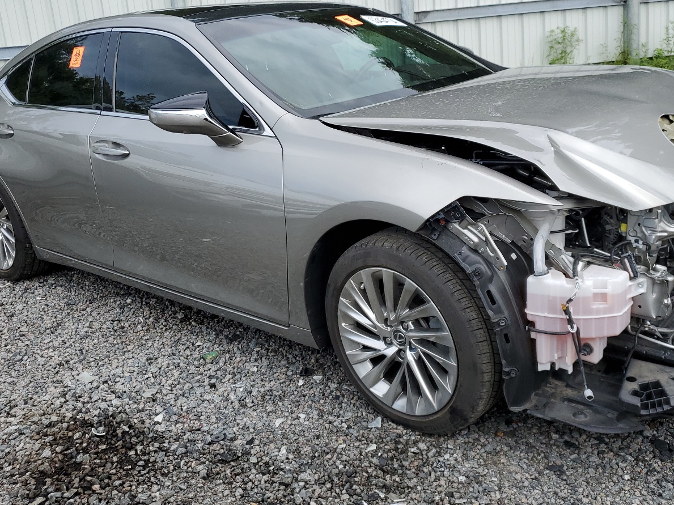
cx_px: 374
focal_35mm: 35
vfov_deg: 40.5
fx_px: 681
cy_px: 206
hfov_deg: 52.5
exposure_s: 1/1429
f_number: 1.5
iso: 50
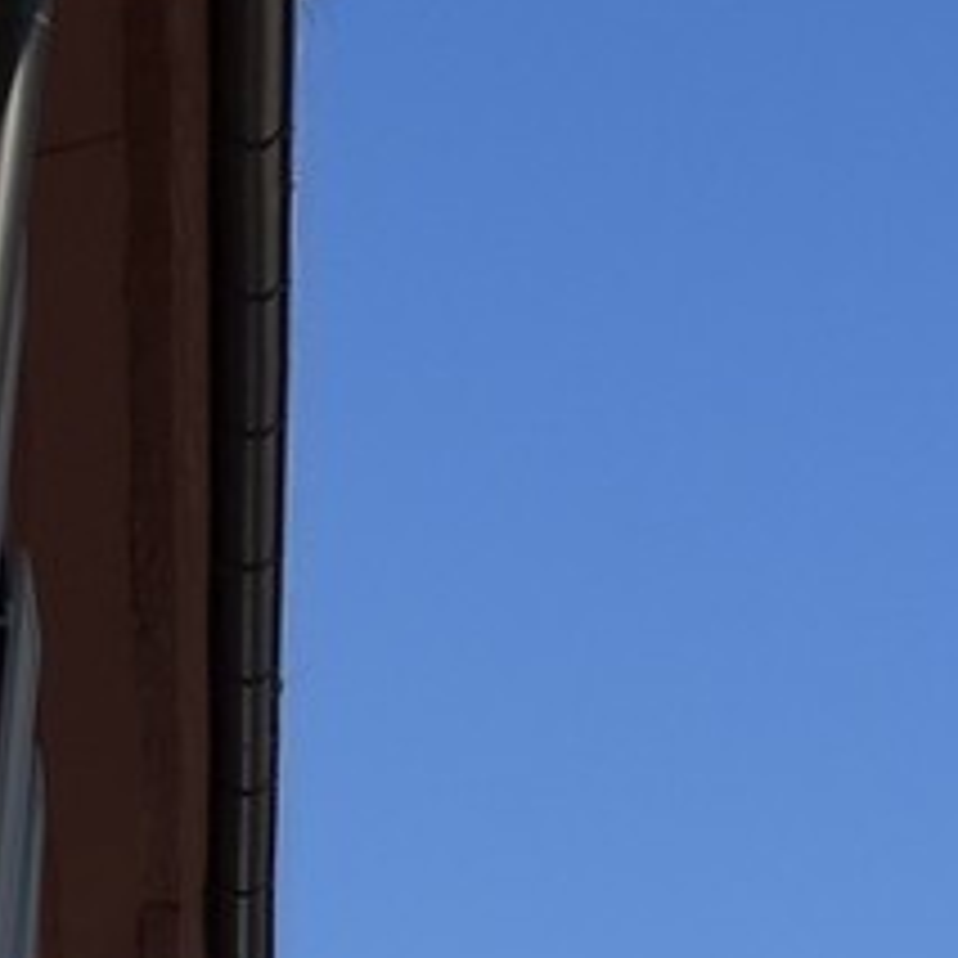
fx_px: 6387
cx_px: 3013
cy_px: 2125
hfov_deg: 7.4
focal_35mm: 204
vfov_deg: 8.0
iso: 200
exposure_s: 1/250
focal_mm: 32
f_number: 13
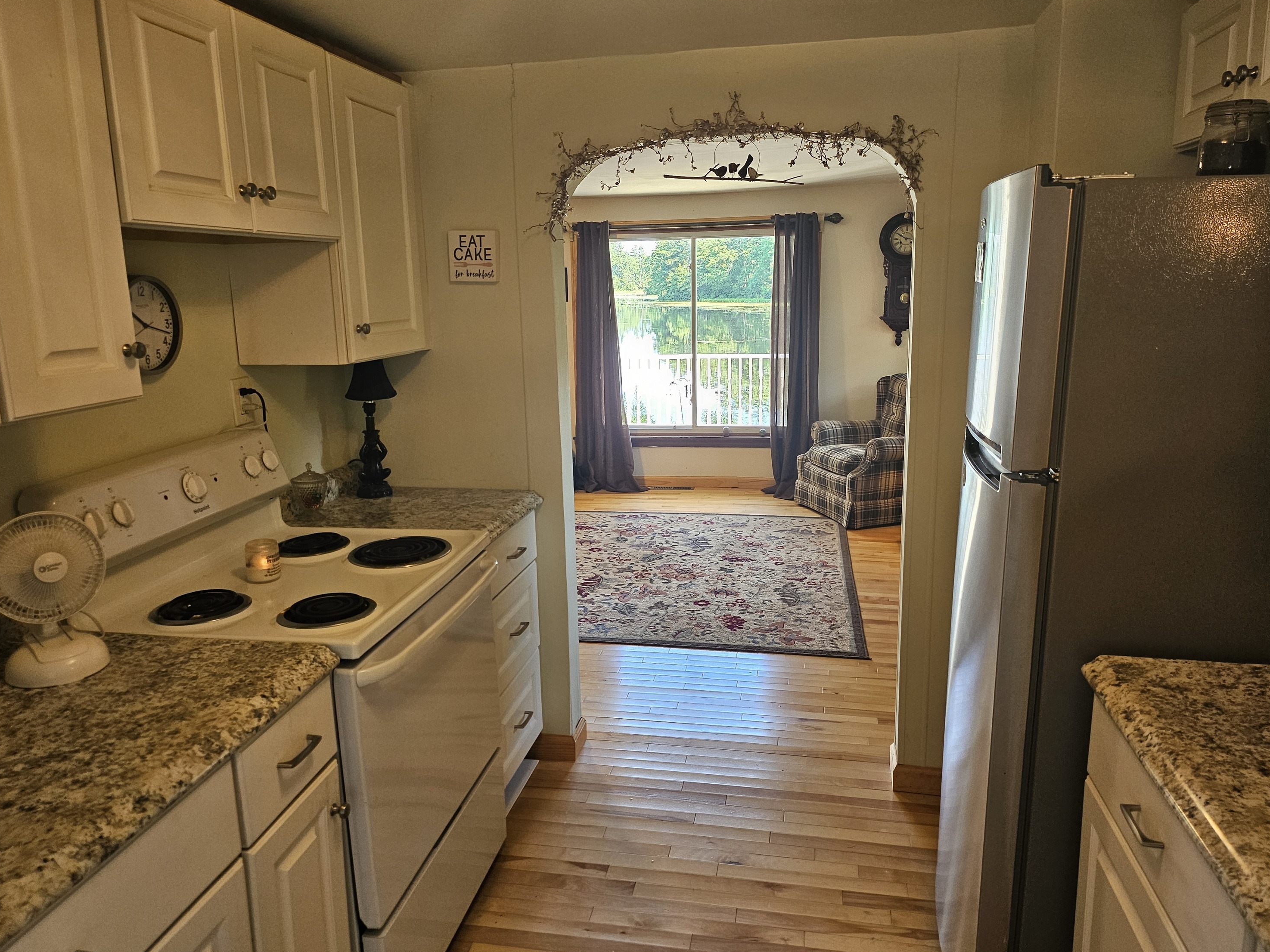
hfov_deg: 69.4
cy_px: 476
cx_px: 628
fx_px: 917
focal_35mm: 25
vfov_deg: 54.9
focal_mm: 5
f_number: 1.8
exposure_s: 1/120
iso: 160
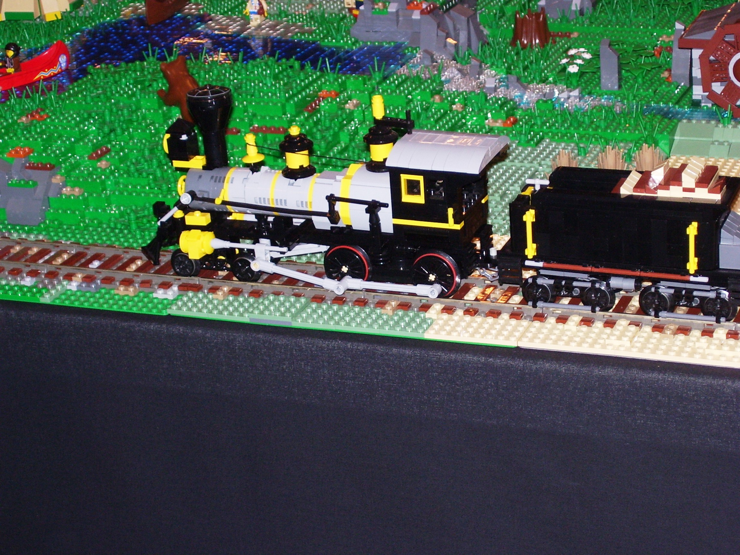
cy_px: 278
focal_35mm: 87
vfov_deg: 17.0
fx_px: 1860
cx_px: 370
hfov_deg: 22.5
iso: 100
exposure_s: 1/90
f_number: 4.3
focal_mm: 14.3
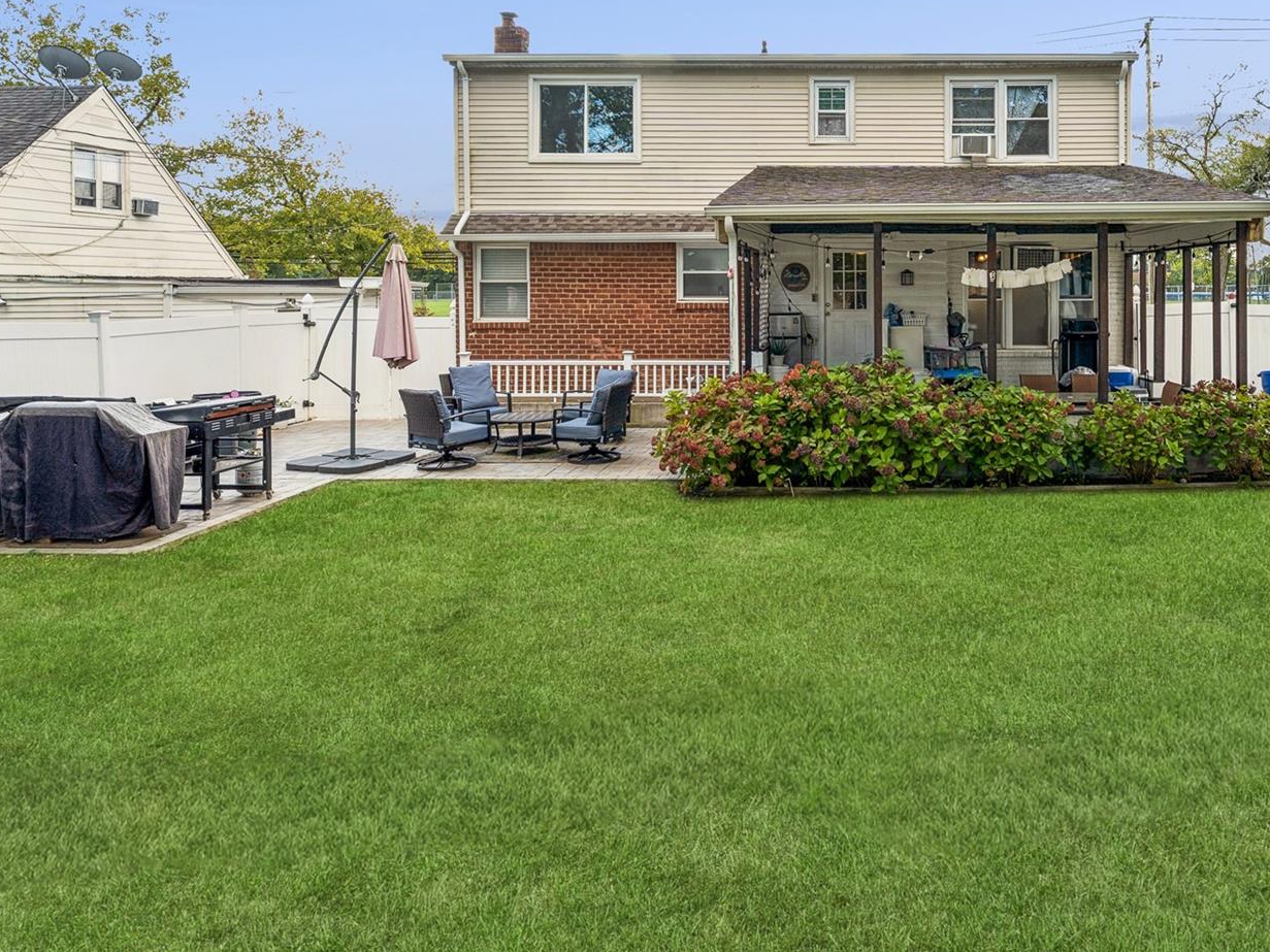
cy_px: 283
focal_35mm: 25
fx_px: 904
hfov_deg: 67.2
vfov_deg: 53.9
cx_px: 899
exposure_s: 1/25
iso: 100
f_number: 11
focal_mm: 15.4
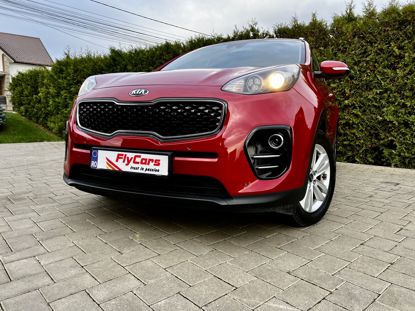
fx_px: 312
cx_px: 208
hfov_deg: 67.3
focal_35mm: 26
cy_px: 156
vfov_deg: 53.1
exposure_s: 1/339
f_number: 1.5
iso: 50
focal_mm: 5.7
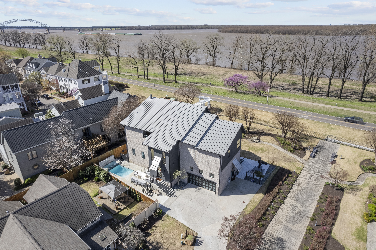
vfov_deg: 57.2
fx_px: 230
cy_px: 125
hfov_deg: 78.6
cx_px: 188
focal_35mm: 22
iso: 100
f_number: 2.8
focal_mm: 8.38
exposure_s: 1/640
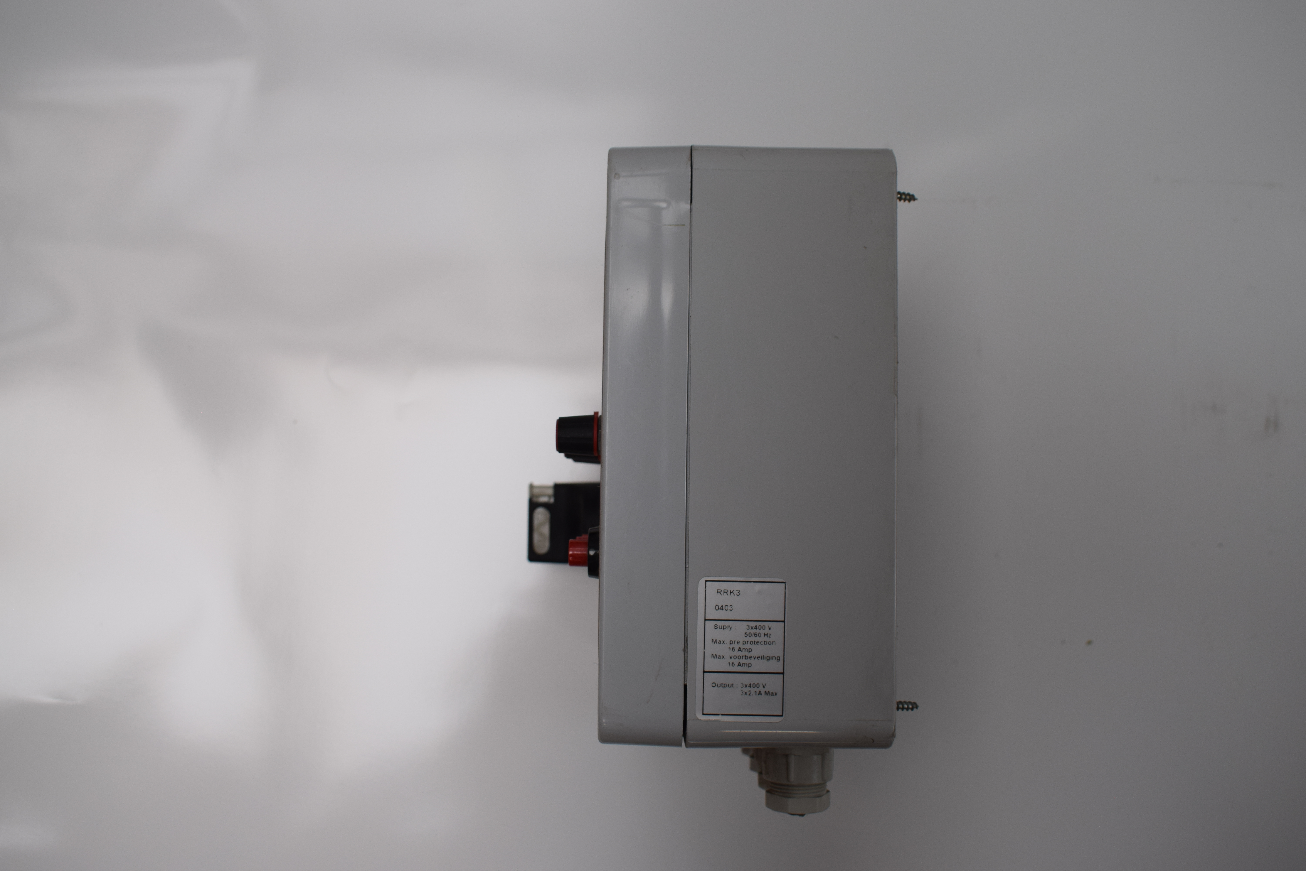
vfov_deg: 36.9
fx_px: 1306
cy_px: 436
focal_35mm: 36
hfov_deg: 53.1
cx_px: 653
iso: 400
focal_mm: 24
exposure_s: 1/160
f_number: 6.3
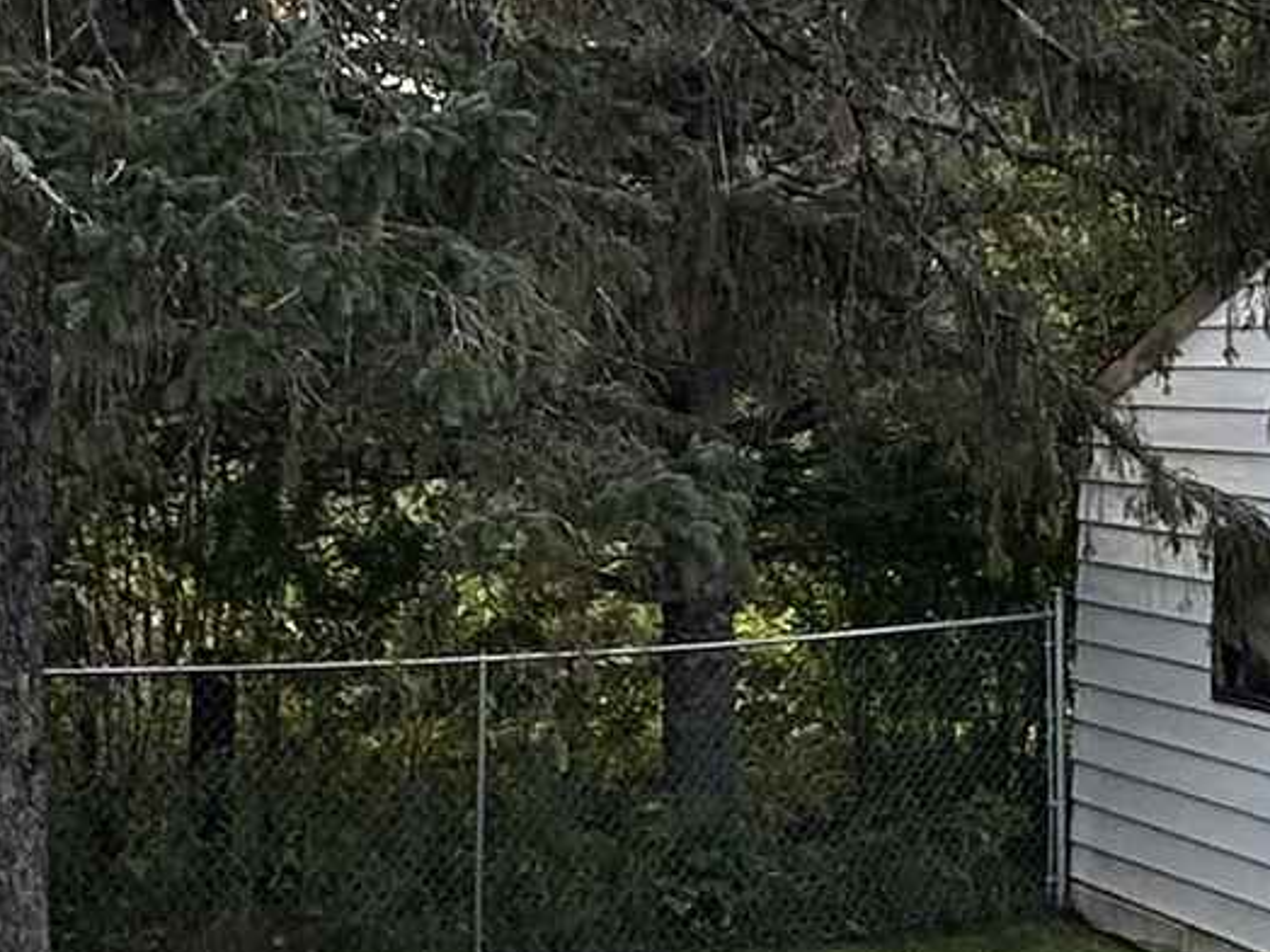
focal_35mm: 82
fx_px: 3008
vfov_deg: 17.9
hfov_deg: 23.8
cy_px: 213
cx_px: 710
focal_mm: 2.22
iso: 40
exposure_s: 1/123
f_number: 2.2
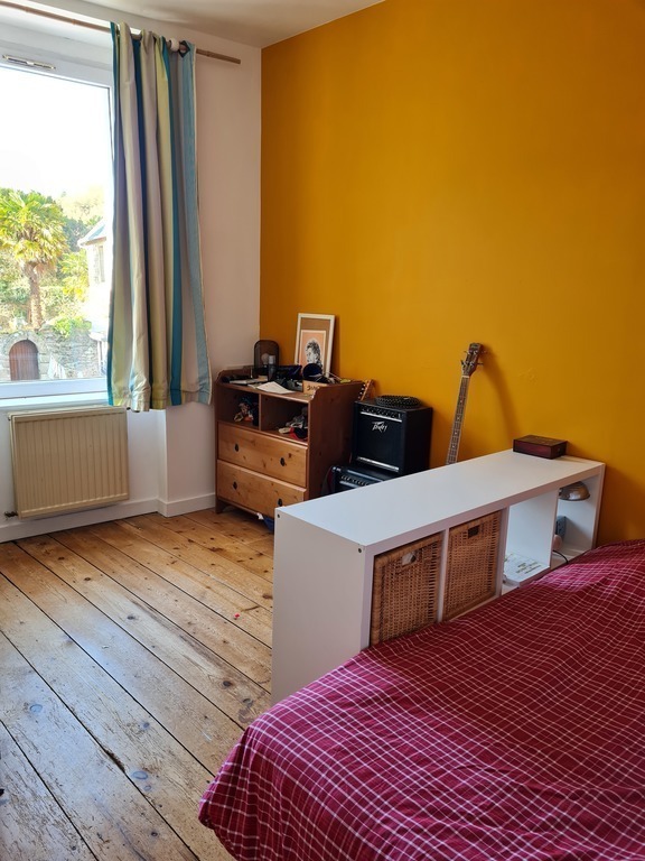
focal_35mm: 26
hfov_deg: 53.1
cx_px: 322
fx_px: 646
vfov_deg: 67.3
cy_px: 430
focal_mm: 5.4
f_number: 1.8
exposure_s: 1/50
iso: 160
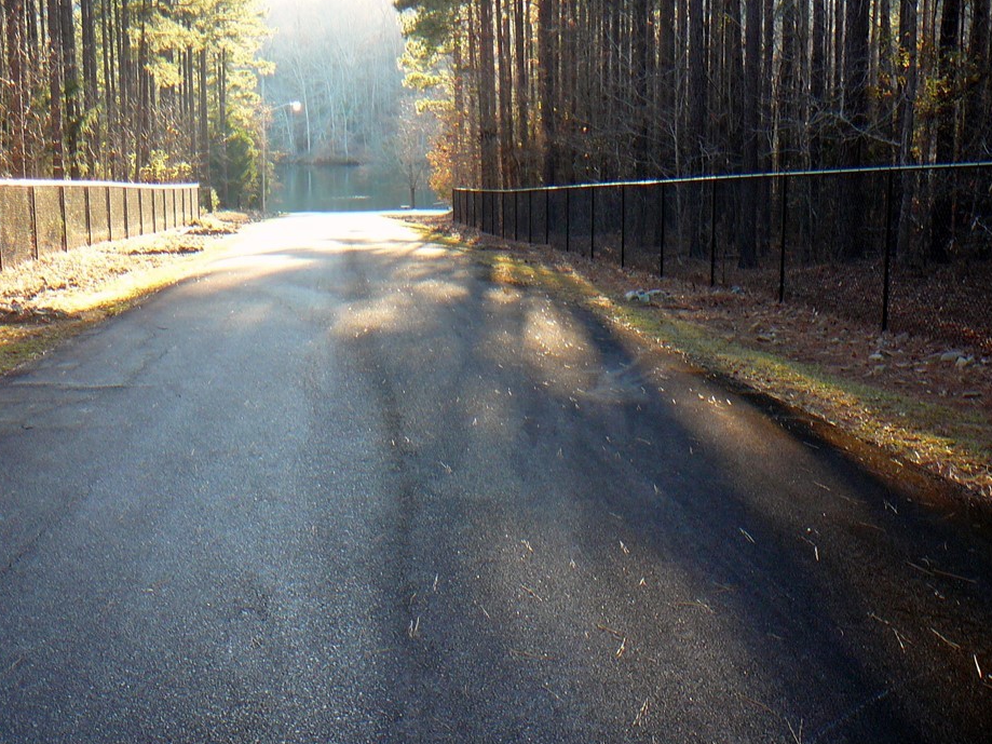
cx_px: 451
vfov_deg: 36.8
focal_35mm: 39
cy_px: 373
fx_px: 1117
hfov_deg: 47.8
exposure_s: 1/60
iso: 100
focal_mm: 5.2
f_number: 2.8
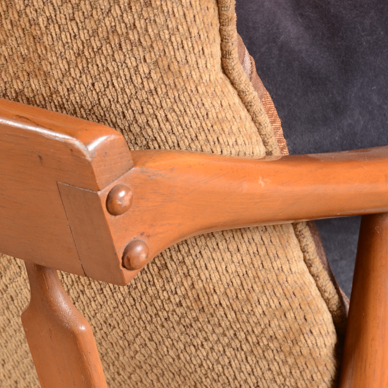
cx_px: 167
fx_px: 2570
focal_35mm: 203
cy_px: 195
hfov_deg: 8.6
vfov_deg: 8.6
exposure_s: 1/80
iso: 160
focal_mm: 105
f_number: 10
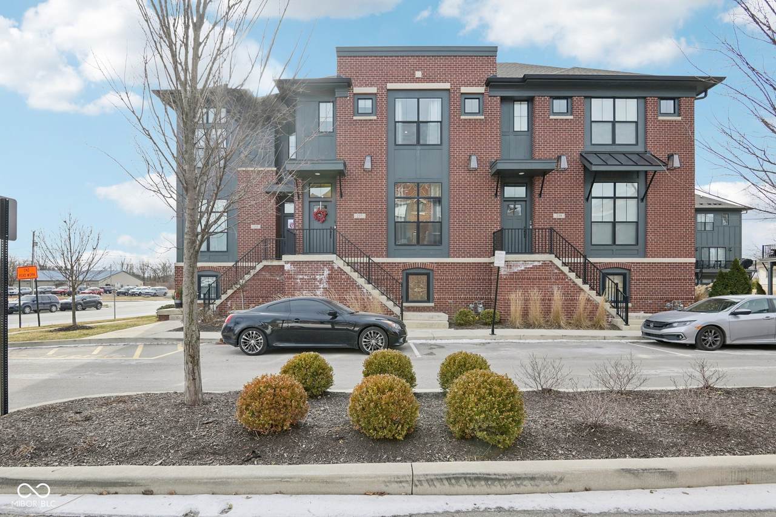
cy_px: 258
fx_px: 345
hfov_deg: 96.7
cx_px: 388
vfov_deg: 73.7
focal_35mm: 16
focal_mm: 16
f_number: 8
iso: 100
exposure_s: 1/125
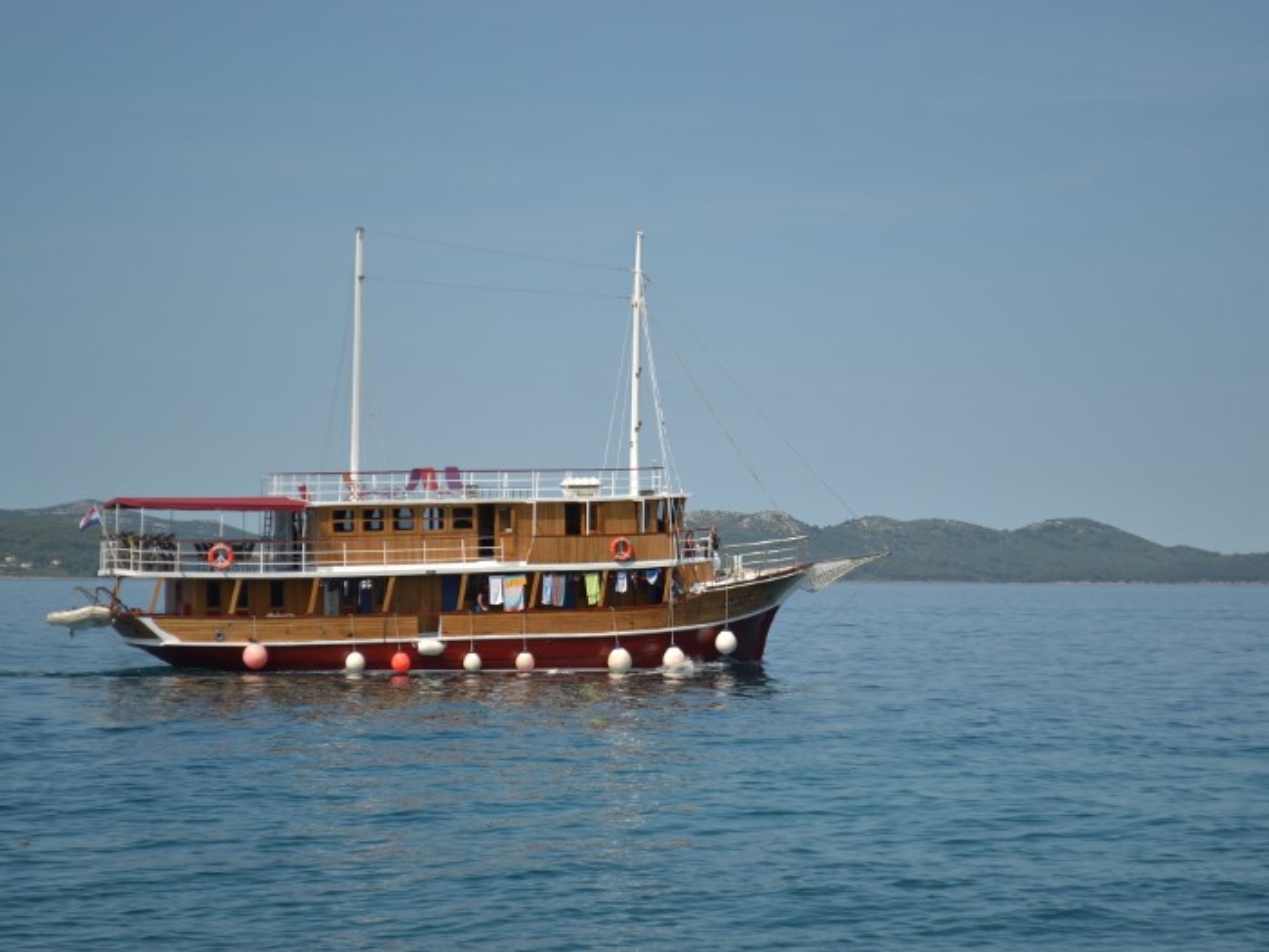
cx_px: 644
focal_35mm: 91
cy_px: 479
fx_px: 3320
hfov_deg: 21.6
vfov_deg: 16.3
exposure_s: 1/640
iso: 100
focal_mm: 55
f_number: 5.6
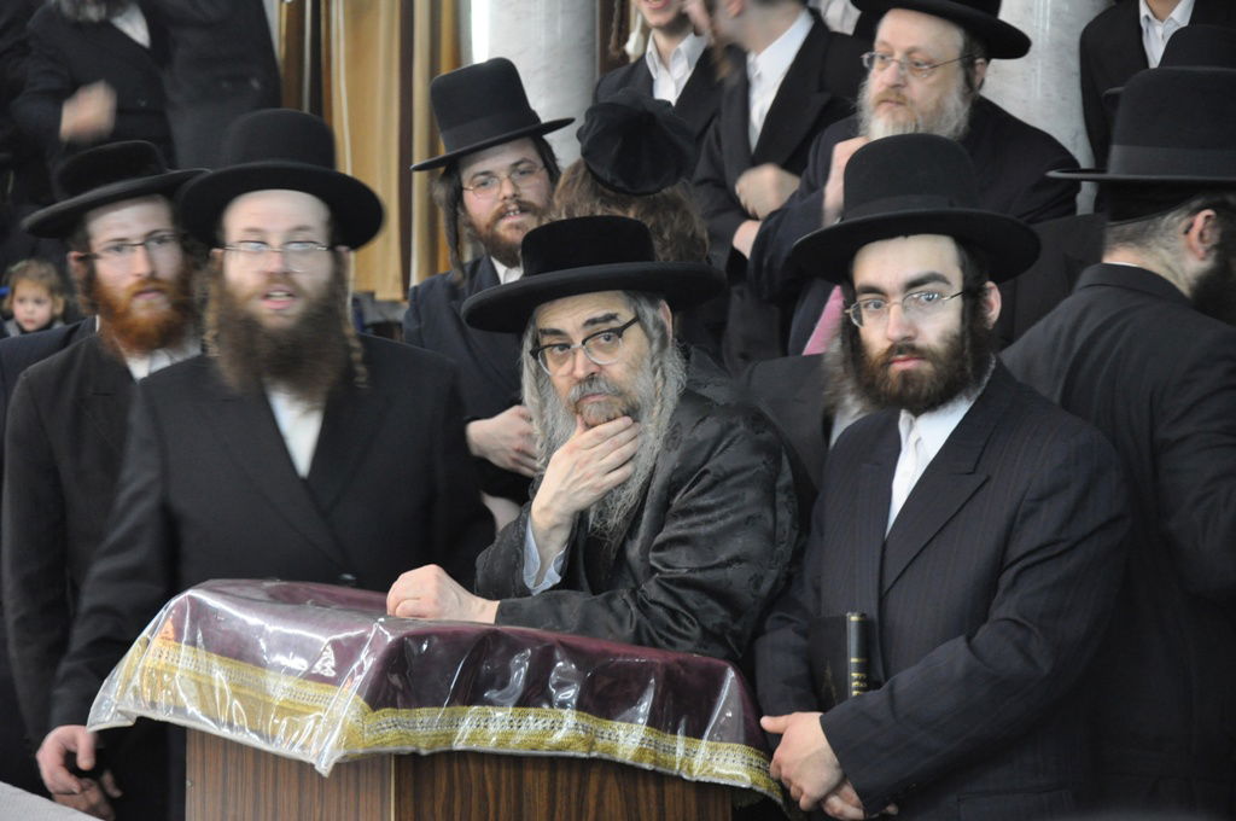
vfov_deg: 10.7
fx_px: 4372
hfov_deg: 16.1
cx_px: 618
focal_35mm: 128
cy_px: 410
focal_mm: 85
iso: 1600
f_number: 5.6
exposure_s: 1/25
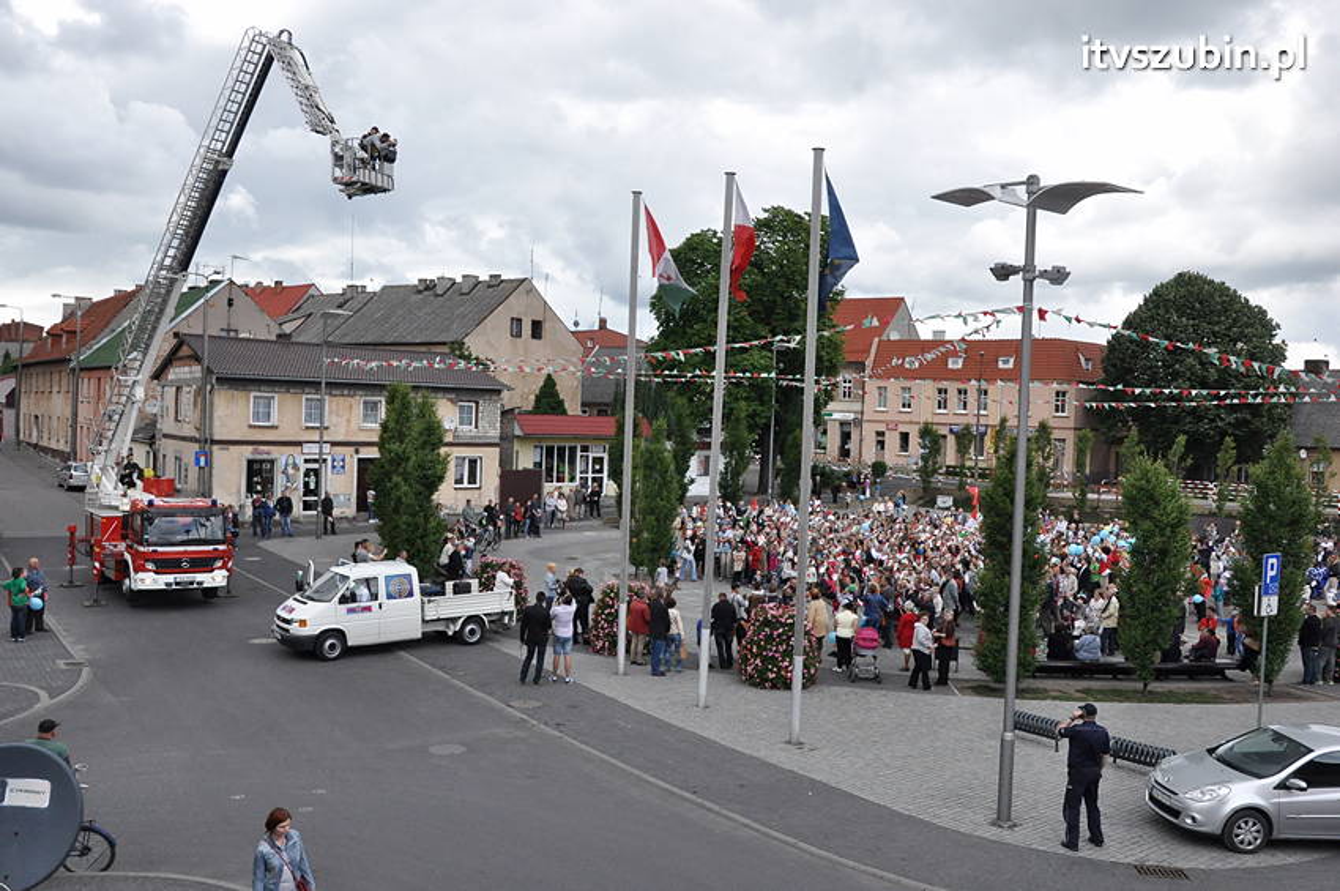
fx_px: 1227
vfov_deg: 39.9
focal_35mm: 33
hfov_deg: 57.3
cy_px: 446
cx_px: 670
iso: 1250
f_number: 13
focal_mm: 22
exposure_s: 1/640
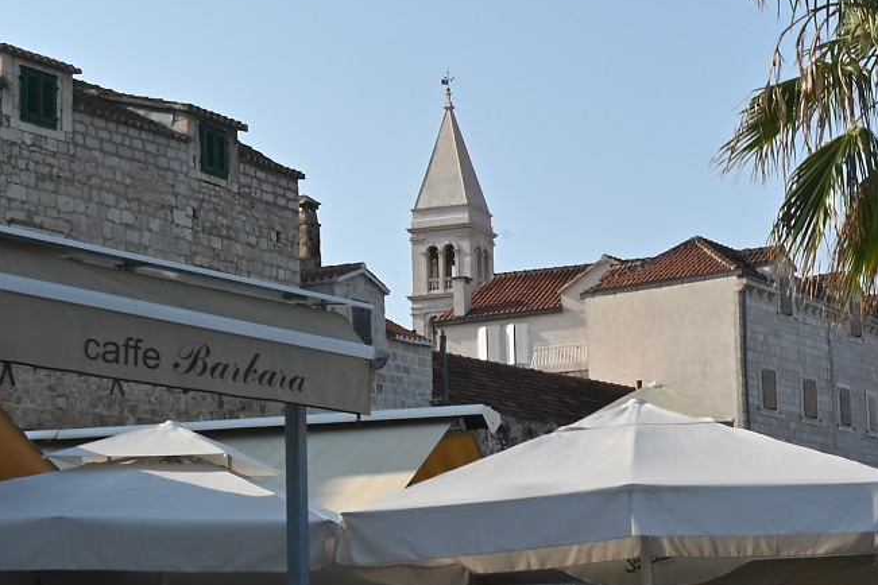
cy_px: 330
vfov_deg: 16.4
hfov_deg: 24.0
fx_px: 2024
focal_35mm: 83
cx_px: 750
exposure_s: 1/40
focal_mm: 24
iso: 100
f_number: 22
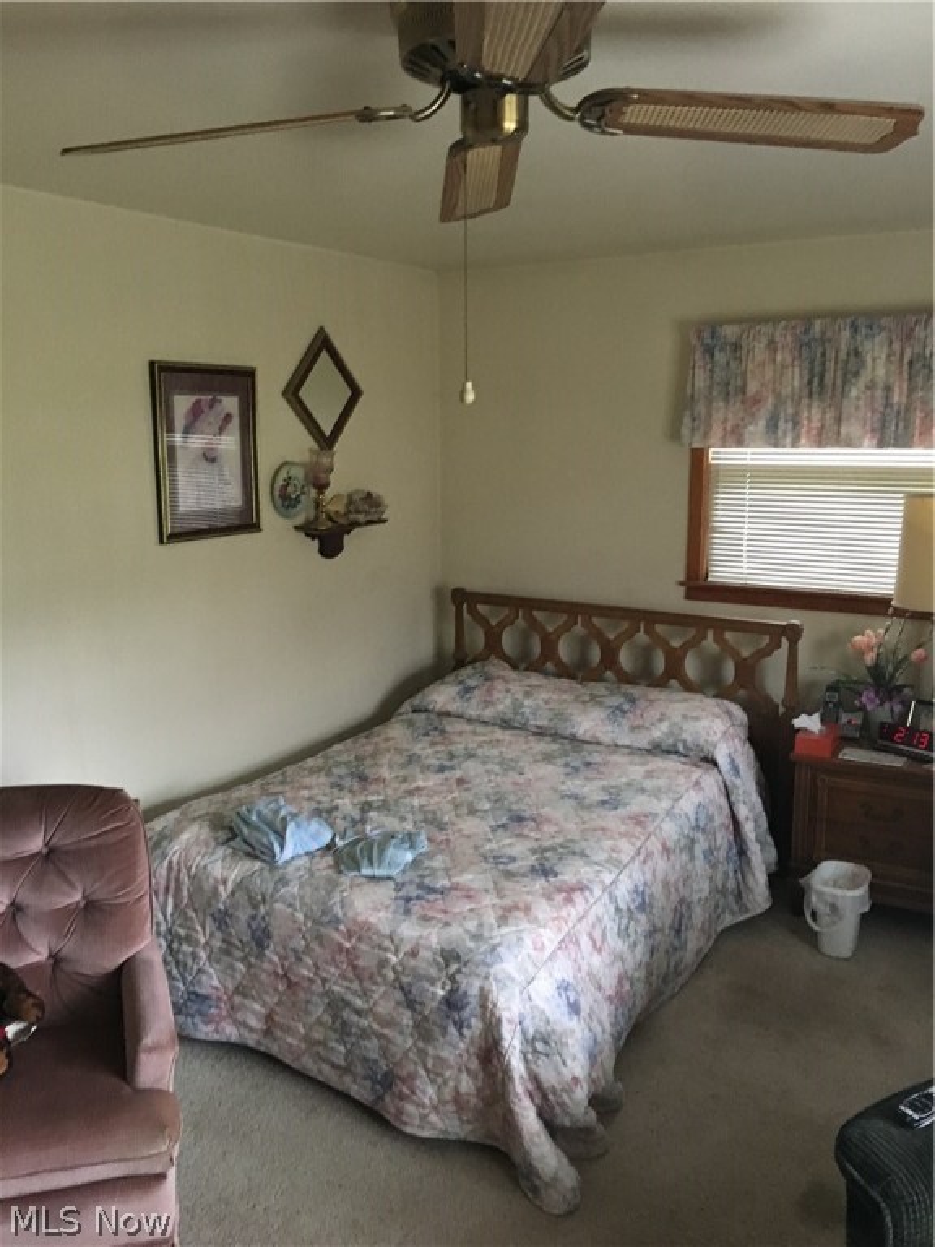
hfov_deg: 48.2
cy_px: 624
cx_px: 468
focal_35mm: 29
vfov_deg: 61.7
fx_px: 1044
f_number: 2.2
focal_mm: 4.15
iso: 200
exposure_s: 1/15
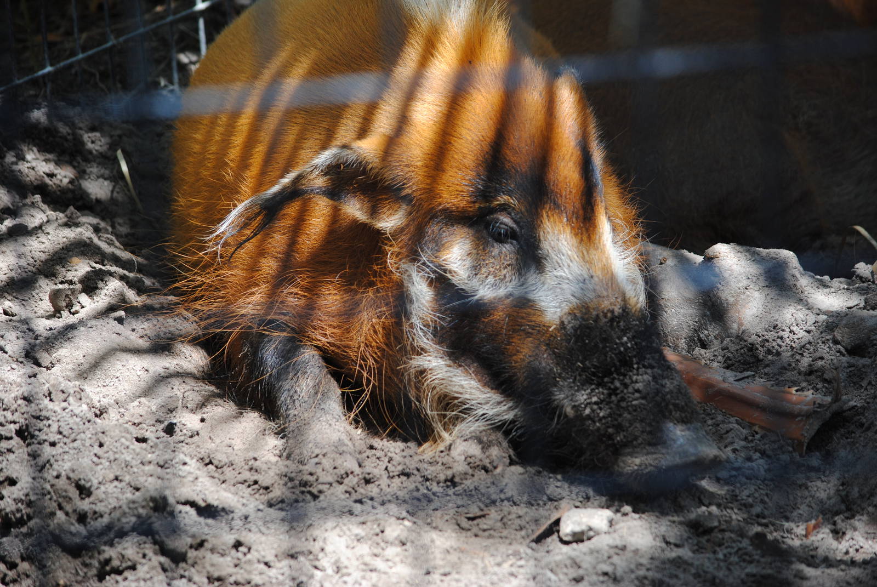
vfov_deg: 7.3
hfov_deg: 11.0
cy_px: 294
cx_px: 438
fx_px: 4573
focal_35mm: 188
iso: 200
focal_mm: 125
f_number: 4.8
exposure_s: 1/320
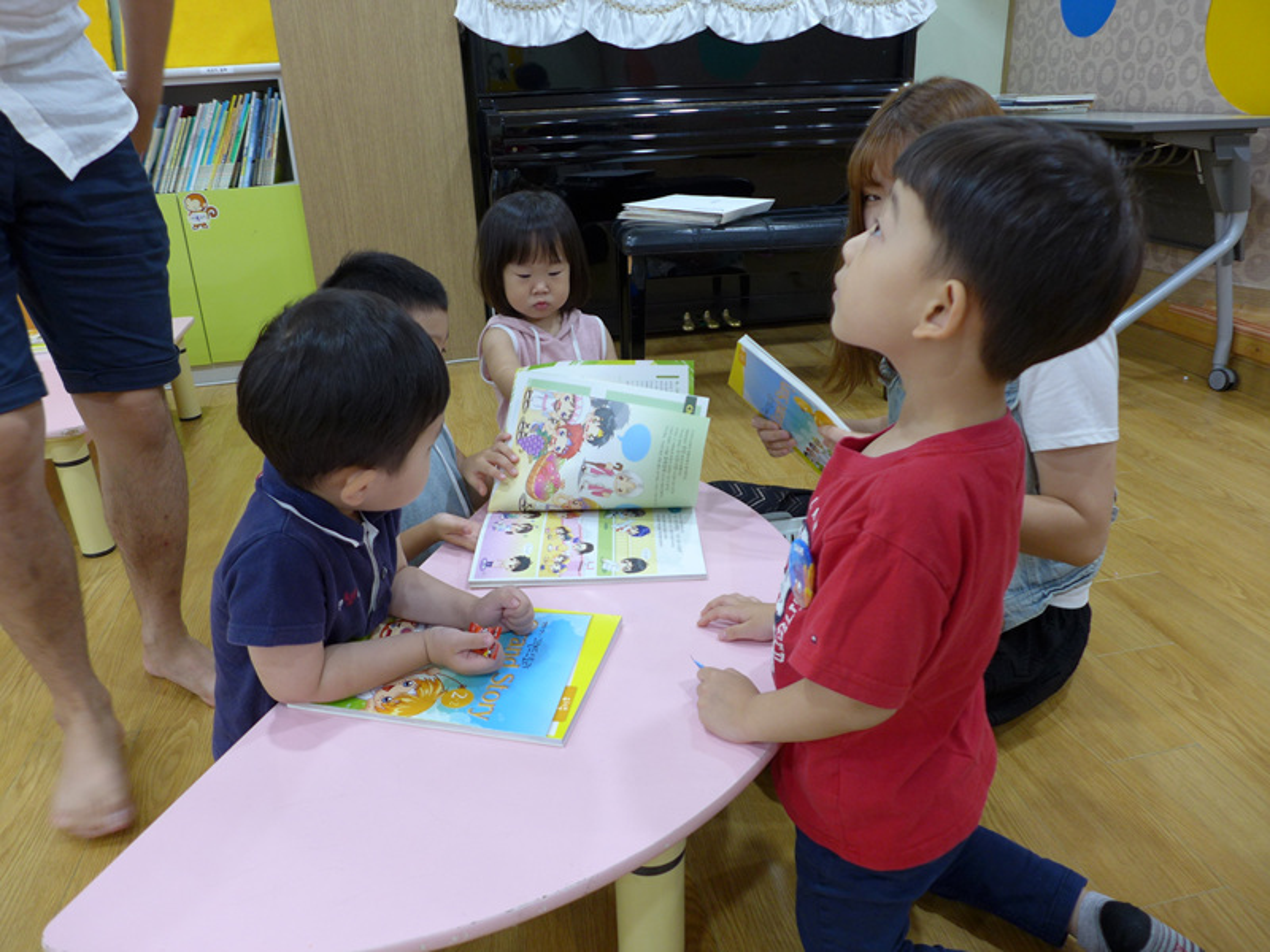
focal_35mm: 24
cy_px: 476
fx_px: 881
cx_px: 635
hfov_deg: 71.6
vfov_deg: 56.8
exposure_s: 1/60
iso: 125
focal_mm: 4.7
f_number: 1.4
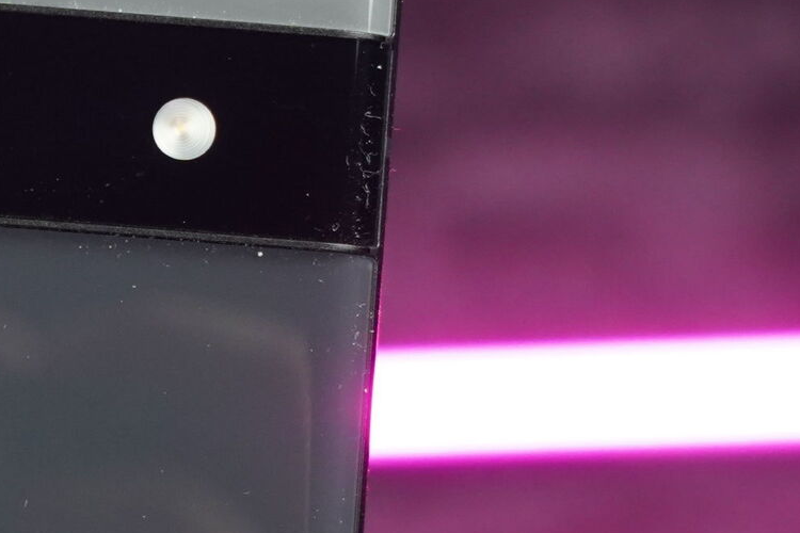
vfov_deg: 10.7
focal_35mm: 128
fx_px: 2844
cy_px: 335
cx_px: -81
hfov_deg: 15.6
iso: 2000
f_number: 7.1
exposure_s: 1/160
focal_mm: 50
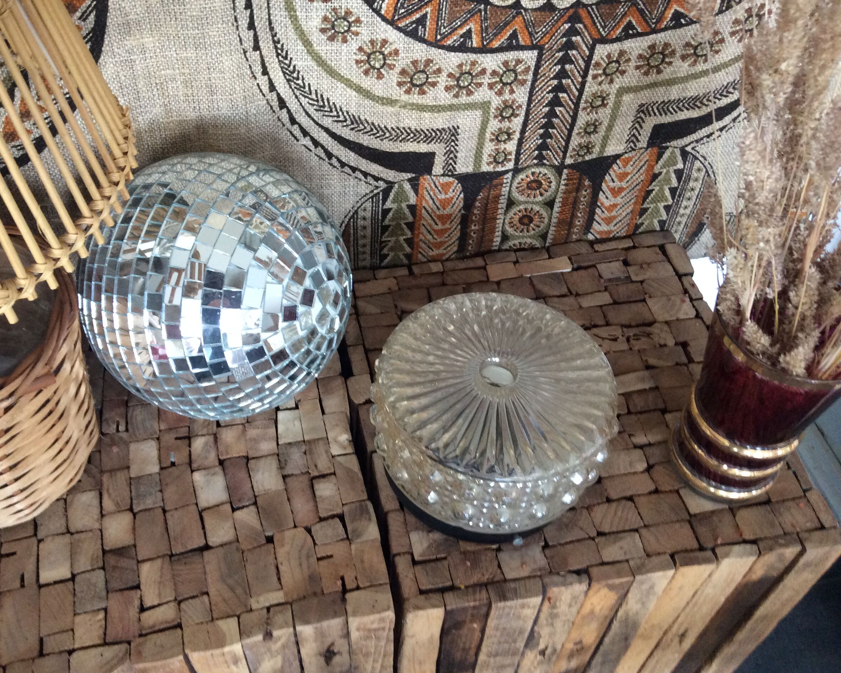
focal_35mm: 34
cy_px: 332
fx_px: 846
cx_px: 383
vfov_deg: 43.4
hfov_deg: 52.8
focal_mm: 3.3
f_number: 2.4
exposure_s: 1/25
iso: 160
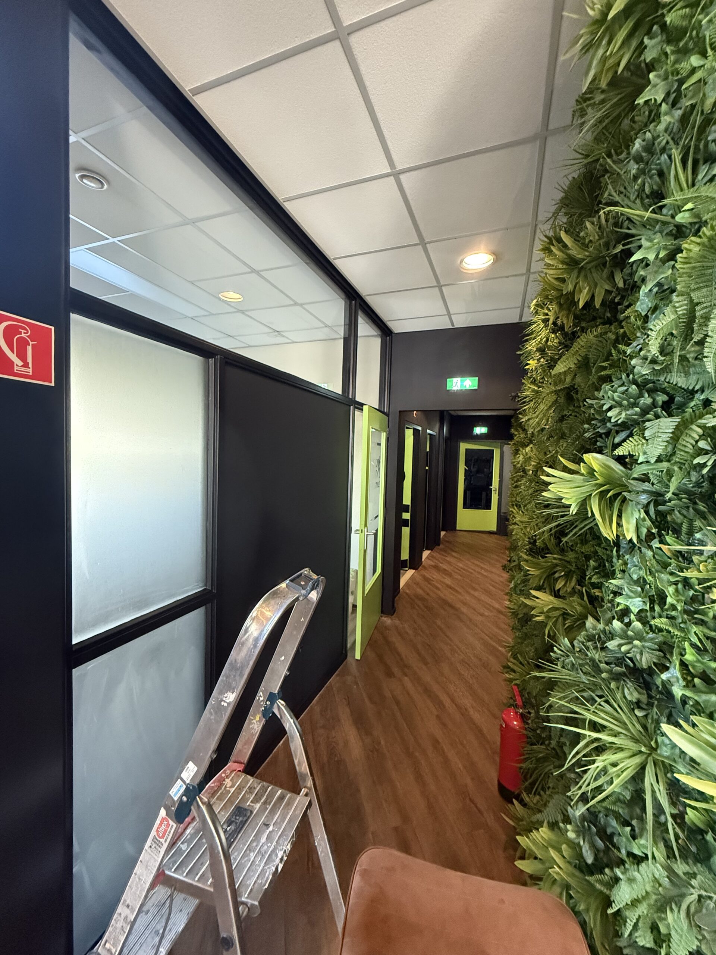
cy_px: 478
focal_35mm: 14
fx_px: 386
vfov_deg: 102.1
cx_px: 358
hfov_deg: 85.7
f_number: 2.2
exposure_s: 1/50
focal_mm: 2.22
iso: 1000
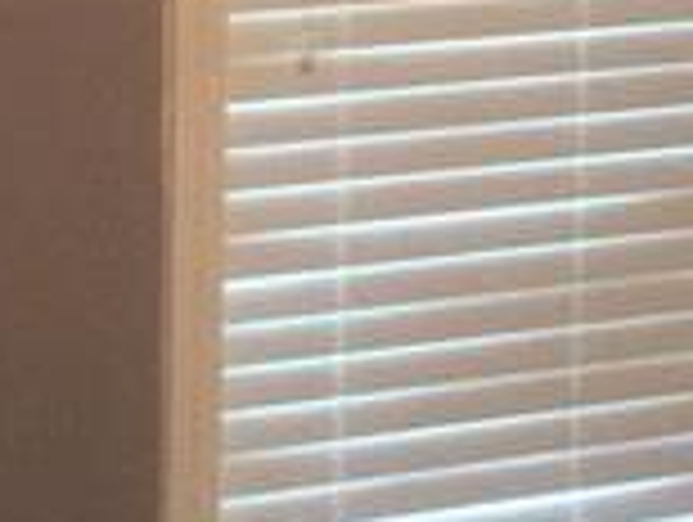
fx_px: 4130
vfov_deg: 7.2
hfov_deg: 9.6
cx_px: 194
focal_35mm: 206
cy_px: -32
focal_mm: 3.3
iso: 250
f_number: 2.4
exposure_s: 1/24
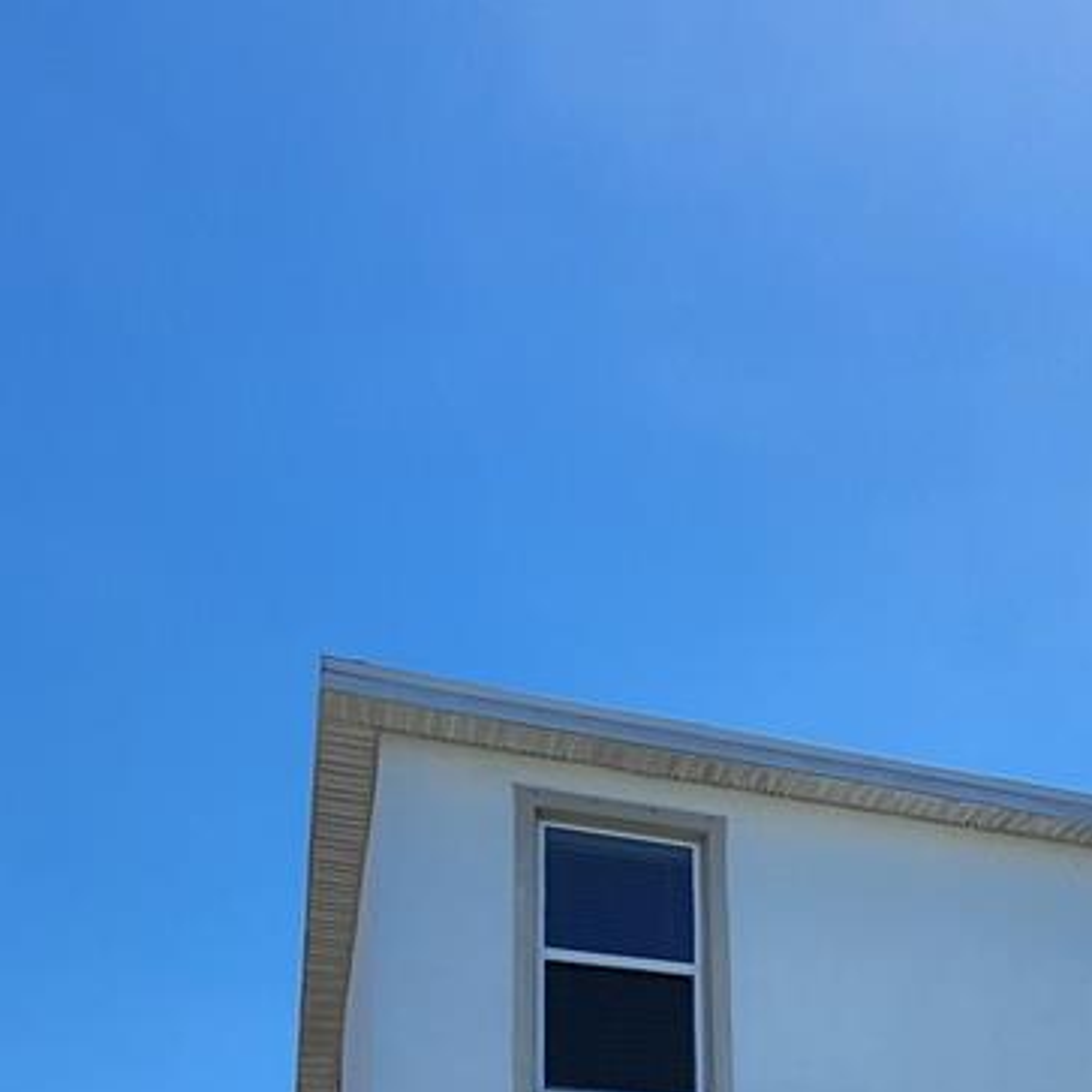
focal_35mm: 38
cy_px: 1224
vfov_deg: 36.5
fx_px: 1356
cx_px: 966
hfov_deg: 40.8
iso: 50
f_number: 2.2
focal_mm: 2.2
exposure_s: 1/2157
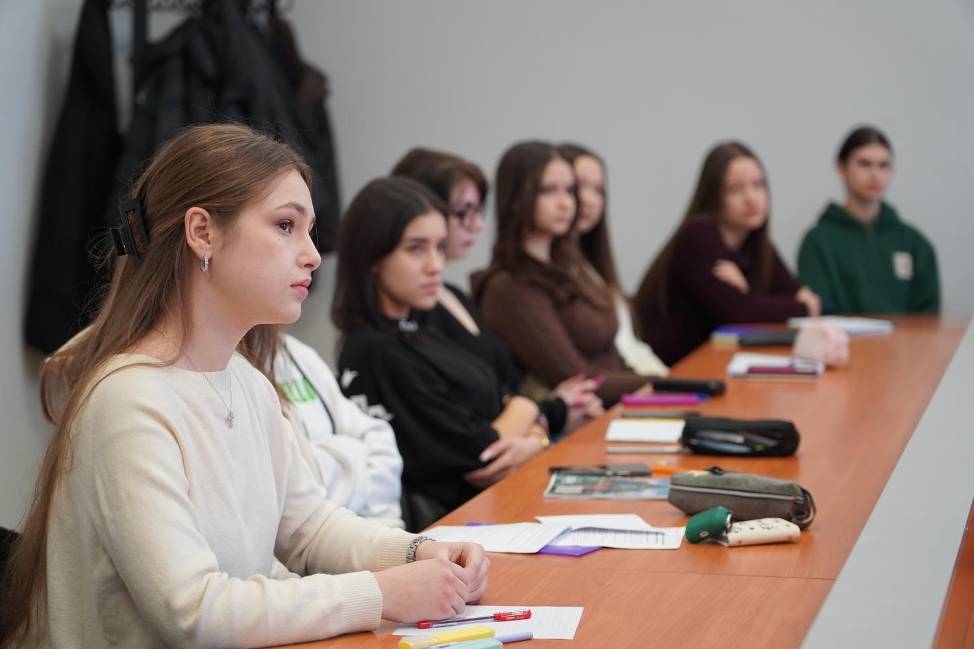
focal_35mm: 95
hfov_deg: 21.5
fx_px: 2570
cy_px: 324
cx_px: 487
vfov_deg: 14.4
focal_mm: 95
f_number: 4
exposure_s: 1/160
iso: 1250
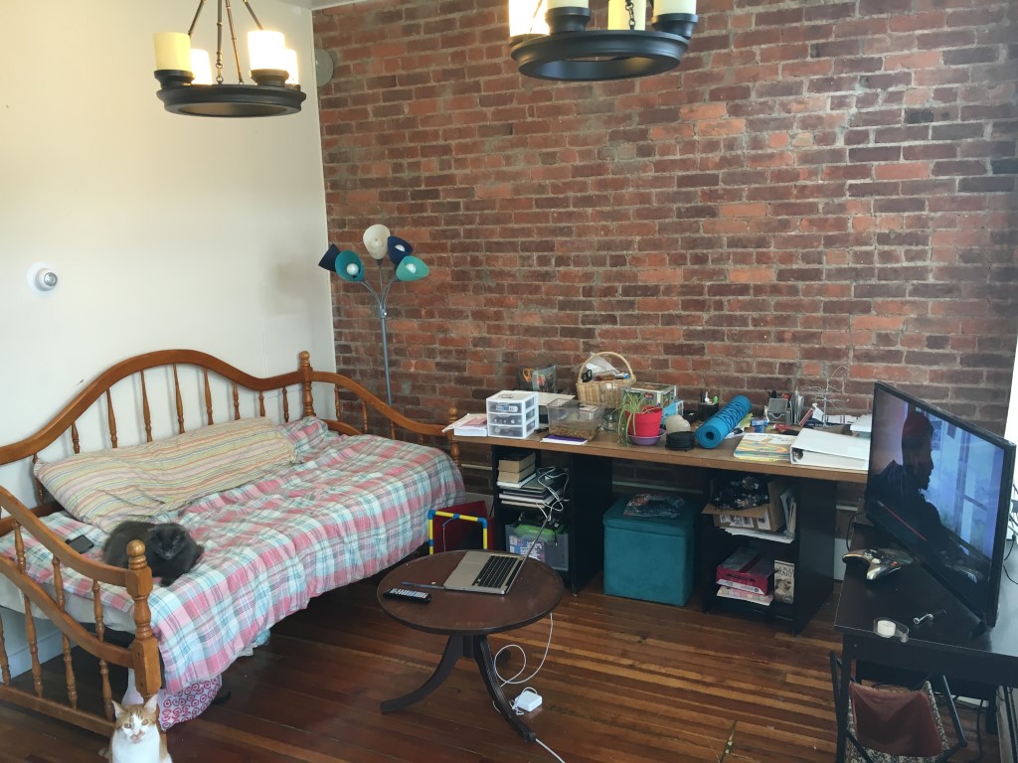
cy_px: 382
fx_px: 853
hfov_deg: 61.7
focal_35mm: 29
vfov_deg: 48.2
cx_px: 509
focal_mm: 4.15
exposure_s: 1/30
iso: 50
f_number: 2.2
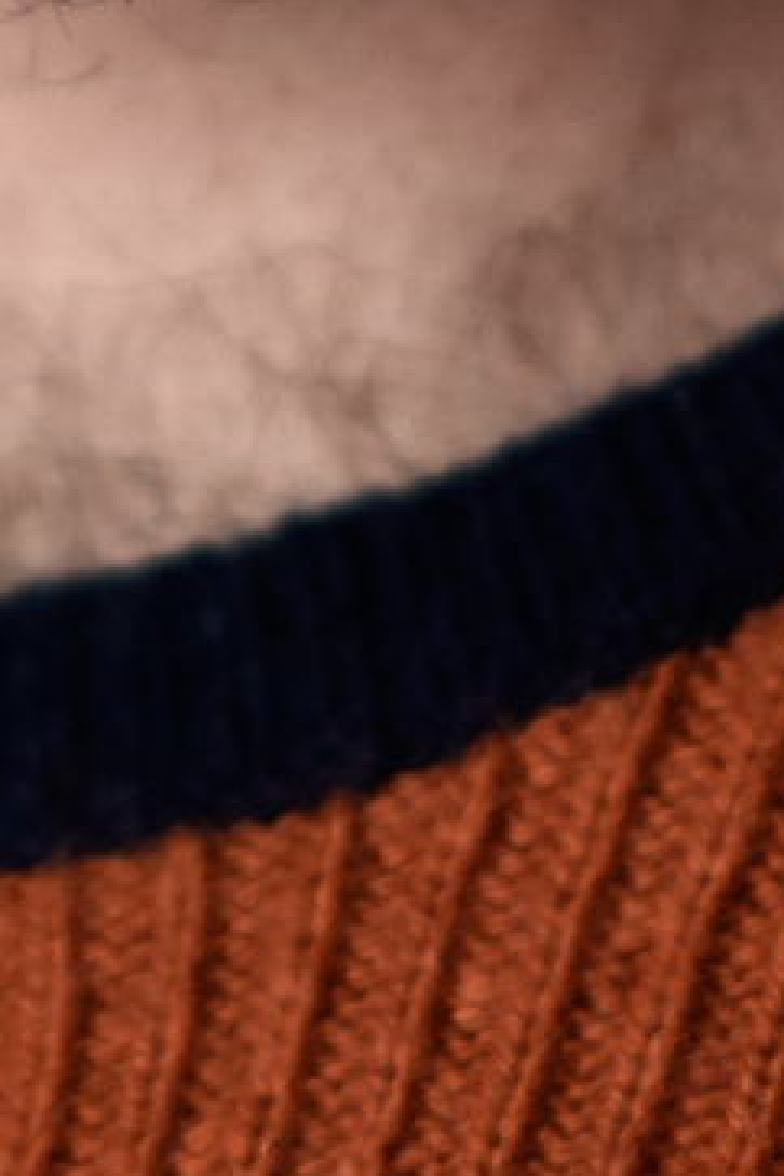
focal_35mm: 762
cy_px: -1662
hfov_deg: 1.8
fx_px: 24890
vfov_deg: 2.7
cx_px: 243
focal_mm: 135
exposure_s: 1/250
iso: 640
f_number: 2.8
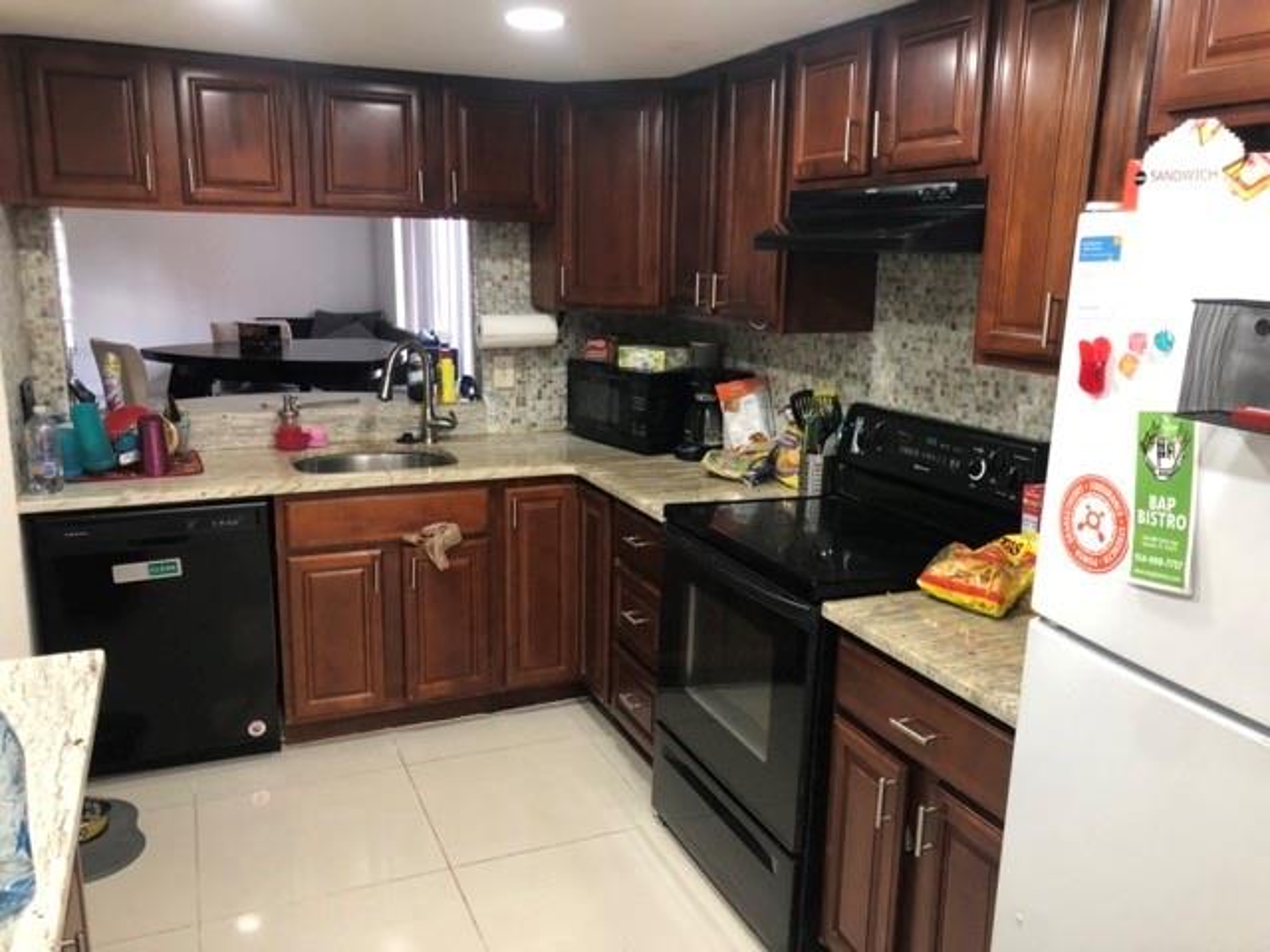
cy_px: 476
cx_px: 635
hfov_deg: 63.4
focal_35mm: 28
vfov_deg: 49.7
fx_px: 1027
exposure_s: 1/15
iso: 50
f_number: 1.8
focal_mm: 4
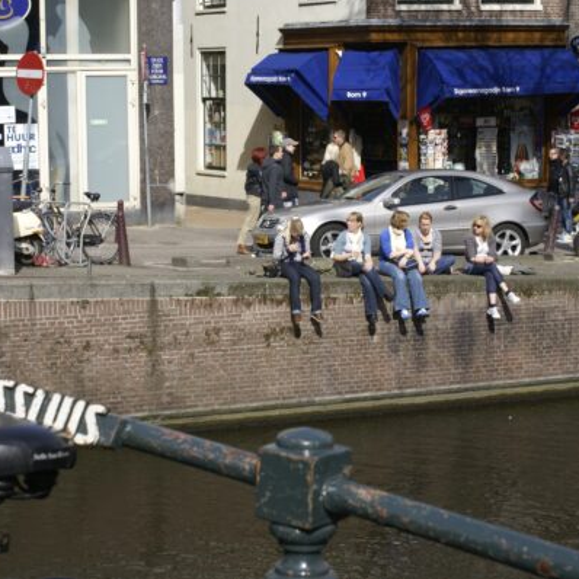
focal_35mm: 87
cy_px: 288
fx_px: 1640
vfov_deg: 20.0
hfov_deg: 20.0
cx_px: 257
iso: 100
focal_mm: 45
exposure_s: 1/125
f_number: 11
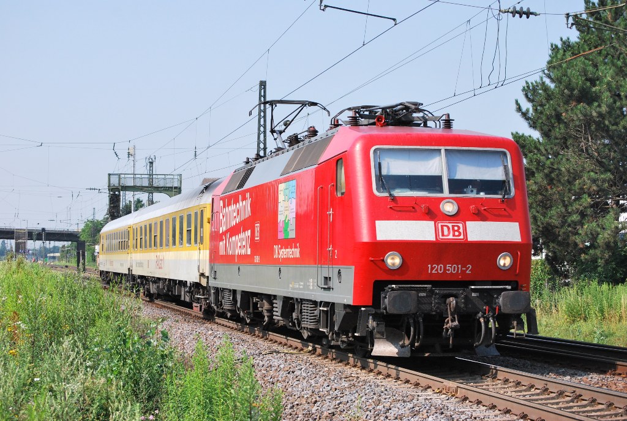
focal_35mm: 82
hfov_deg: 24.6
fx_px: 1440
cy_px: 210
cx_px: 314
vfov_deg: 16.6
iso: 400
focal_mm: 55
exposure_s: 1/800
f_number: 6.3
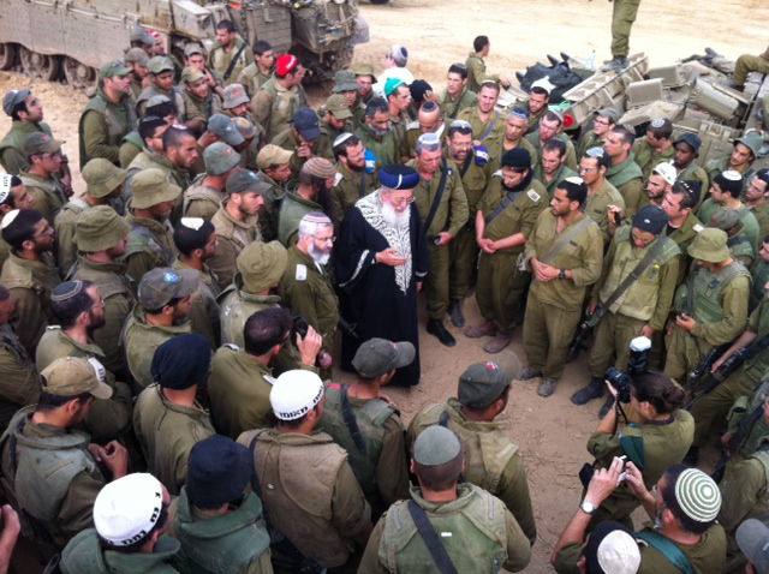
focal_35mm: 35
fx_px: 776
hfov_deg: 52.7
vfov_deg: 40.6
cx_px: 384
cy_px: 287
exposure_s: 1/335
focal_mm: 3.85
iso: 80
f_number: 2.8
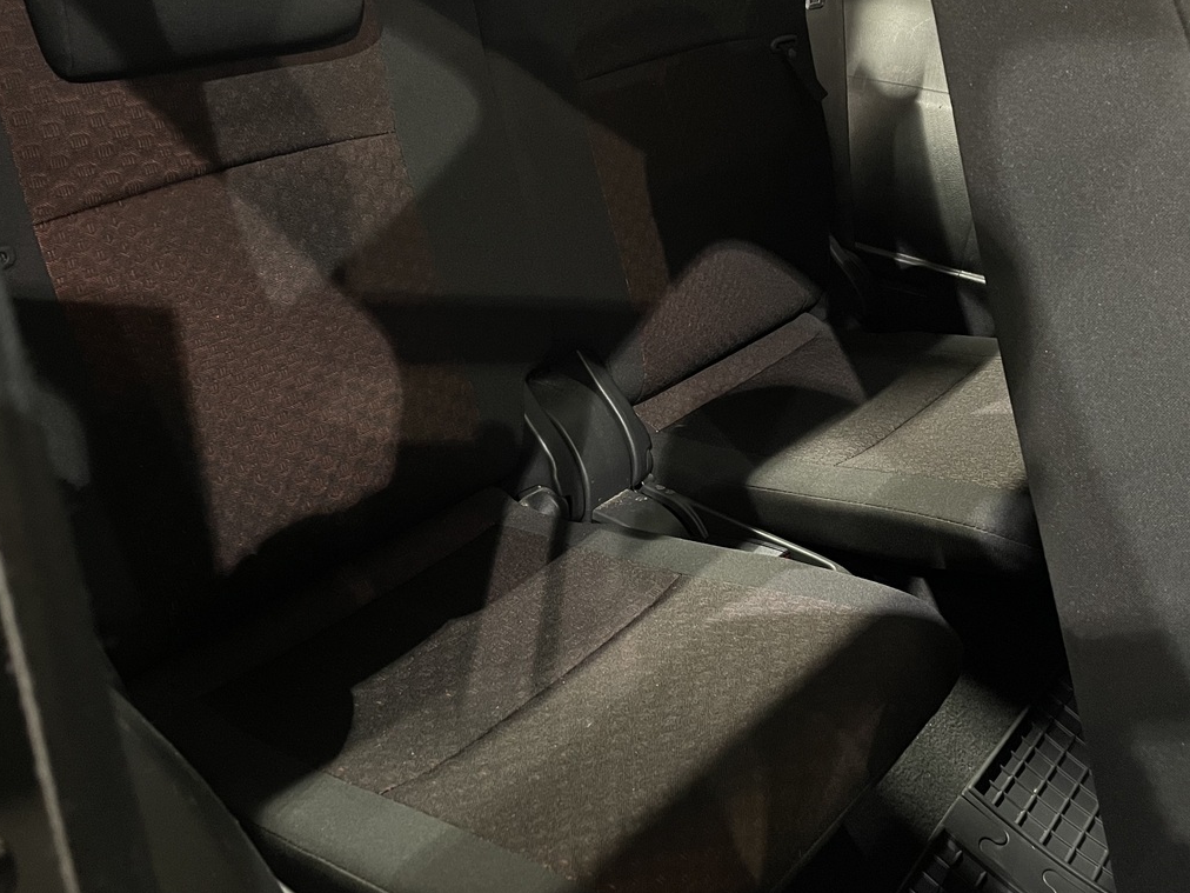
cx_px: 577
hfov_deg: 50.1
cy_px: 405
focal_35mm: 37
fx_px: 1272
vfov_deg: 38.6
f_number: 1.6
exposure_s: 1/33
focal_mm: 4.2
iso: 640
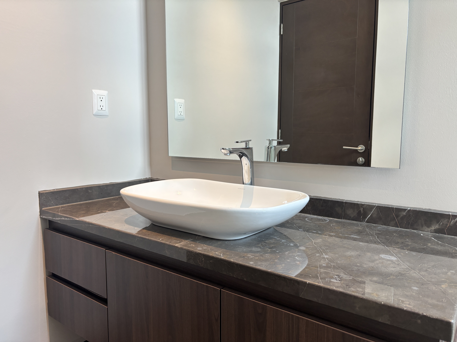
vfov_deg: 53.1
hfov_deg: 67.3
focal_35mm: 26
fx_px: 343
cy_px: 171
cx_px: 228
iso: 125
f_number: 1.6
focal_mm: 5.96
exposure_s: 1/120
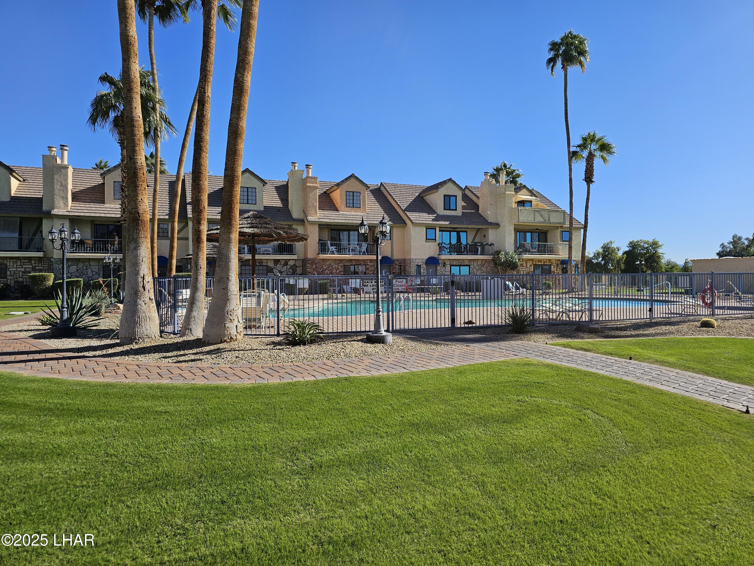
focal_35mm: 23
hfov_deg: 73.9
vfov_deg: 58.9
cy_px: 283
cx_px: 377
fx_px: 501
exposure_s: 1/976
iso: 10
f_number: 1.7
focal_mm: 6.3
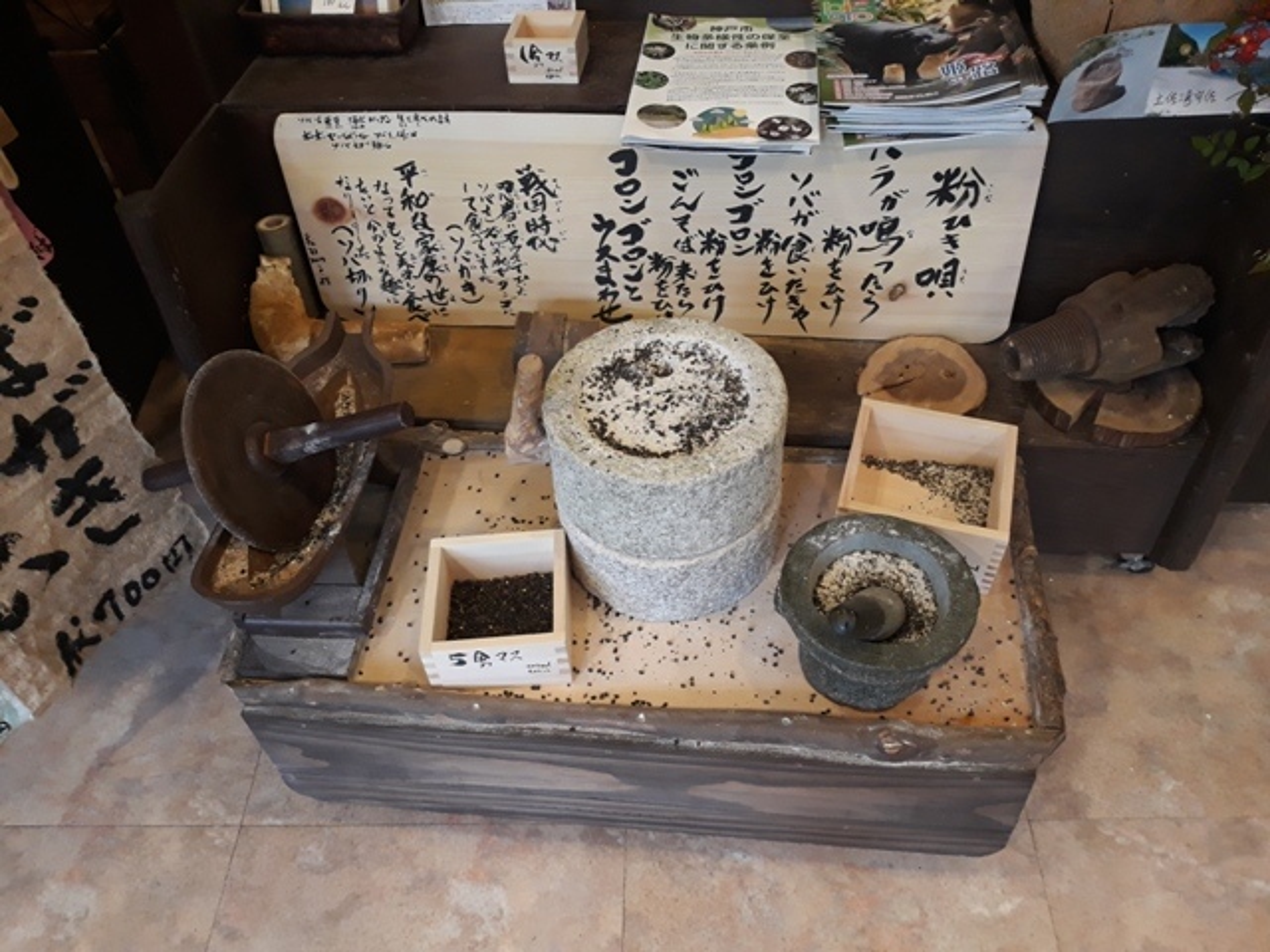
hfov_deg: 65.3
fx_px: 991
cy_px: 476
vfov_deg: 51.4
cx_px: 635
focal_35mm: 27
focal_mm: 3.71
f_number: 1.7
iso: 160
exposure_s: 1/24
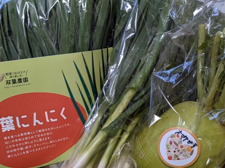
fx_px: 227
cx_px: 115
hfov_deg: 52.7
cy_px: 89
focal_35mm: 35
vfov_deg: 40.6
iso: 57
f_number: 1.73
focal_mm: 4.38
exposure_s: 1/40
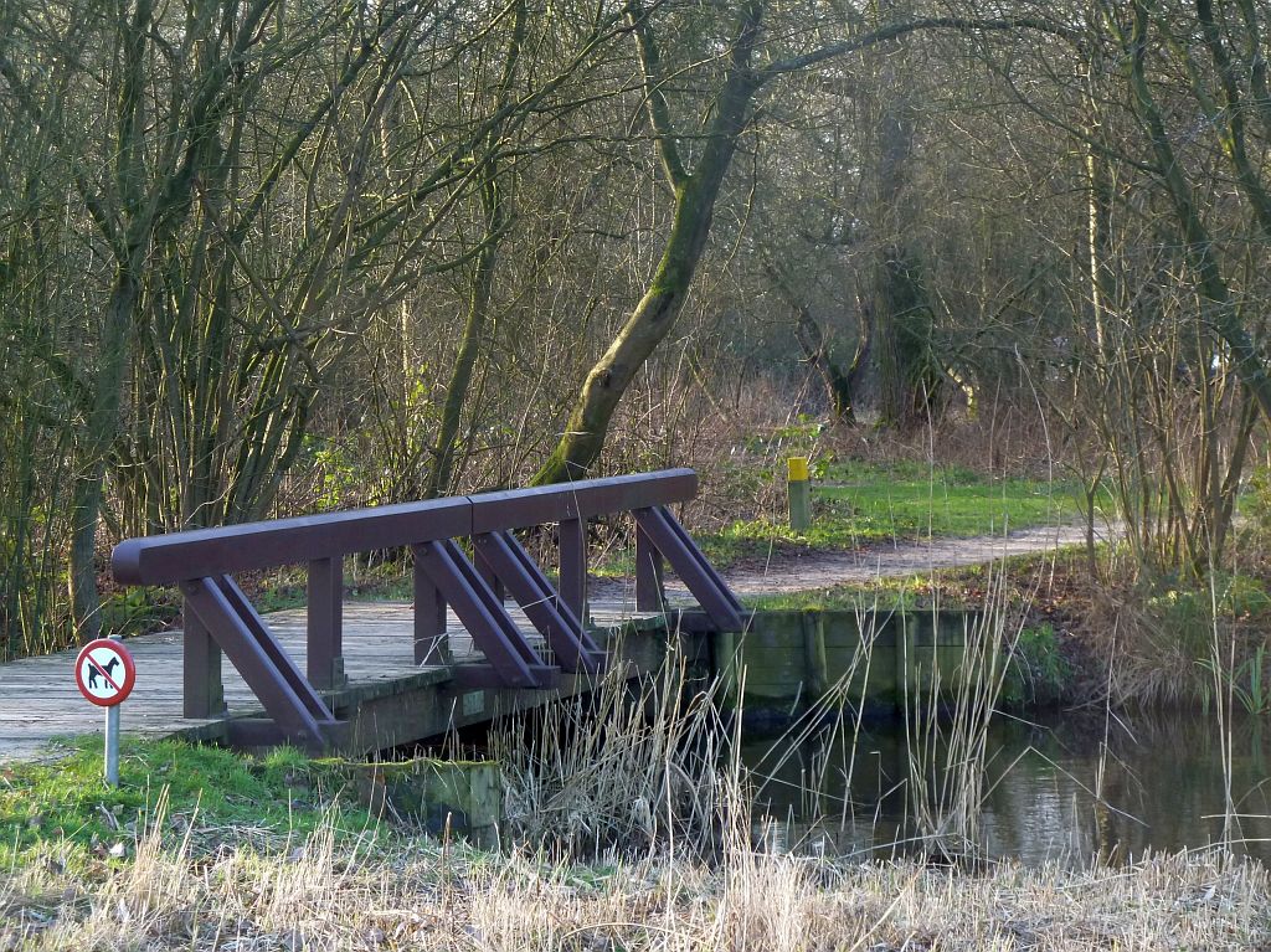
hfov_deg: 20.4
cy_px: 476
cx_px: 636
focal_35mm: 96
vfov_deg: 15.4
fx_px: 3523
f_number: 4.3
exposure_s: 1/50
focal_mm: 15.8
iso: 160
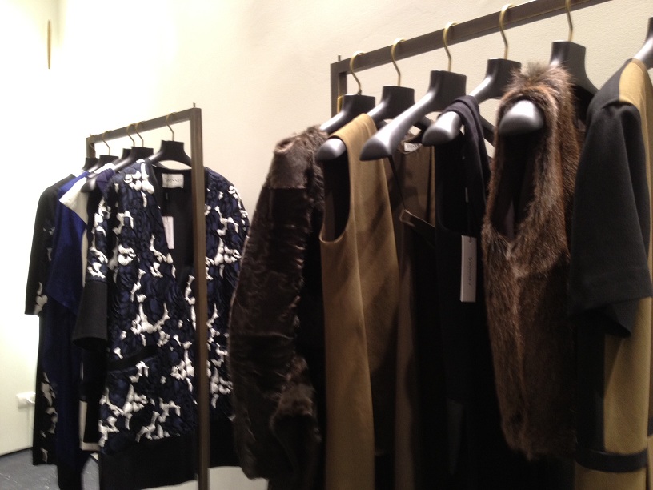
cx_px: 326
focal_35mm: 35
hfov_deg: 52.6
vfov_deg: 40.7
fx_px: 660
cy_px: 245
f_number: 2.4
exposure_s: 1/20
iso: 125
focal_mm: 4.28
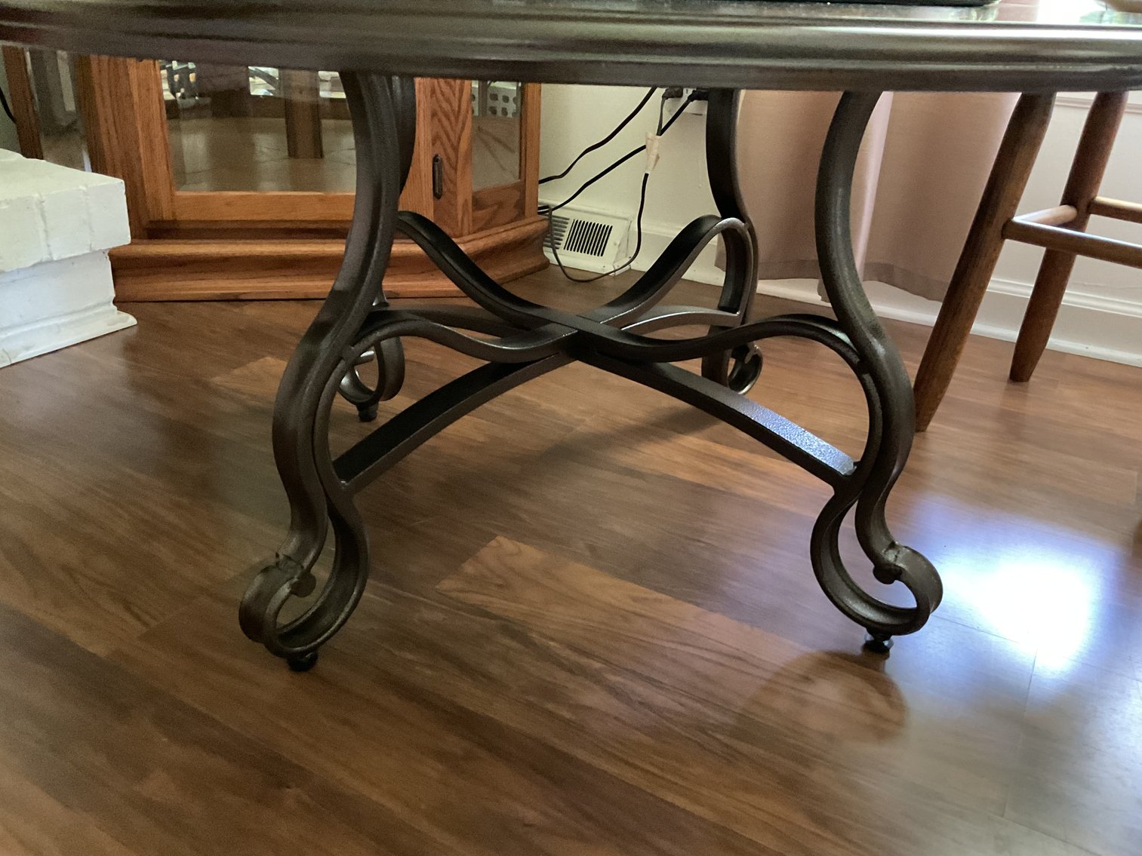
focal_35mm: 29
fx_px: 957
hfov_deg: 61.7
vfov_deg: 48.2
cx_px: 571
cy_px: 428
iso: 500
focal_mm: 3
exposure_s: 1/30
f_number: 1.8
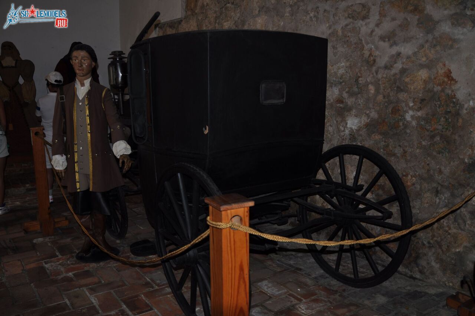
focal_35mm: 30
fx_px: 395
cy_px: 158
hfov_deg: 62.0
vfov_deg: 43.5
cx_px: 238
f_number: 2.8
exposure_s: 1/200
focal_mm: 20
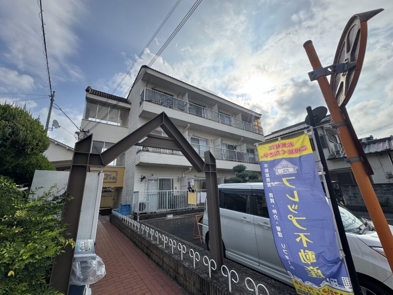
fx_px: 159
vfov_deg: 85.7
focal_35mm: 14
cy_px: 148
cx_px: 196
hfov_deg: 102.1
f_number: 2.2
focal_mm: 2.22
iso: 50
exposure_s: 1/1449
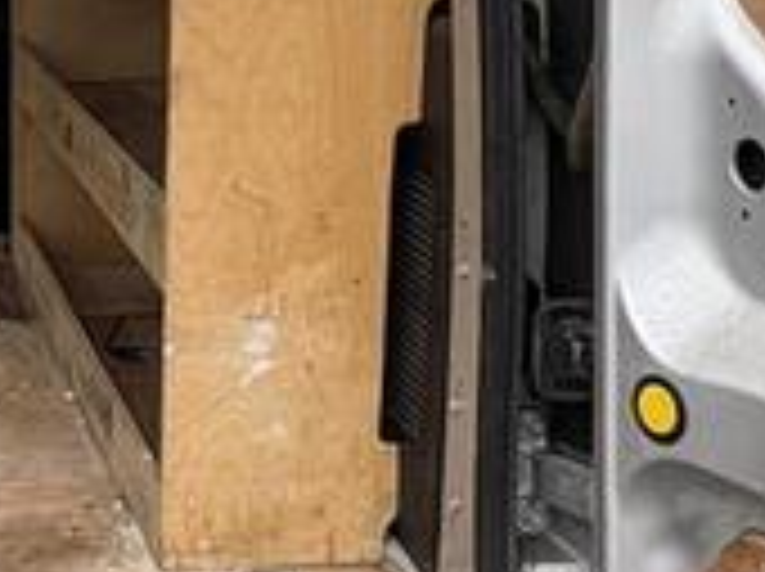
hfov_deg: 23.5
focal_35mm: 74
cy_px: 171
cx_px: -216
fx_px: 1633
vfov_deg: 19.8
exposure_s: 1/99
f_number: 2.2
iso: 64
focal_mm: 2.22
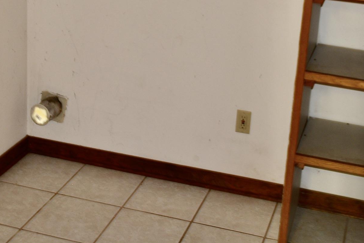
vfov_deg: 19.8
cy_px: 12
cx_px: 199
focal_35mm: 67
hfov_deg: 30.0
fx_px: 678
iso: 100
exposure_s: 1/5
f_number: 3.5
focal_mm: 18
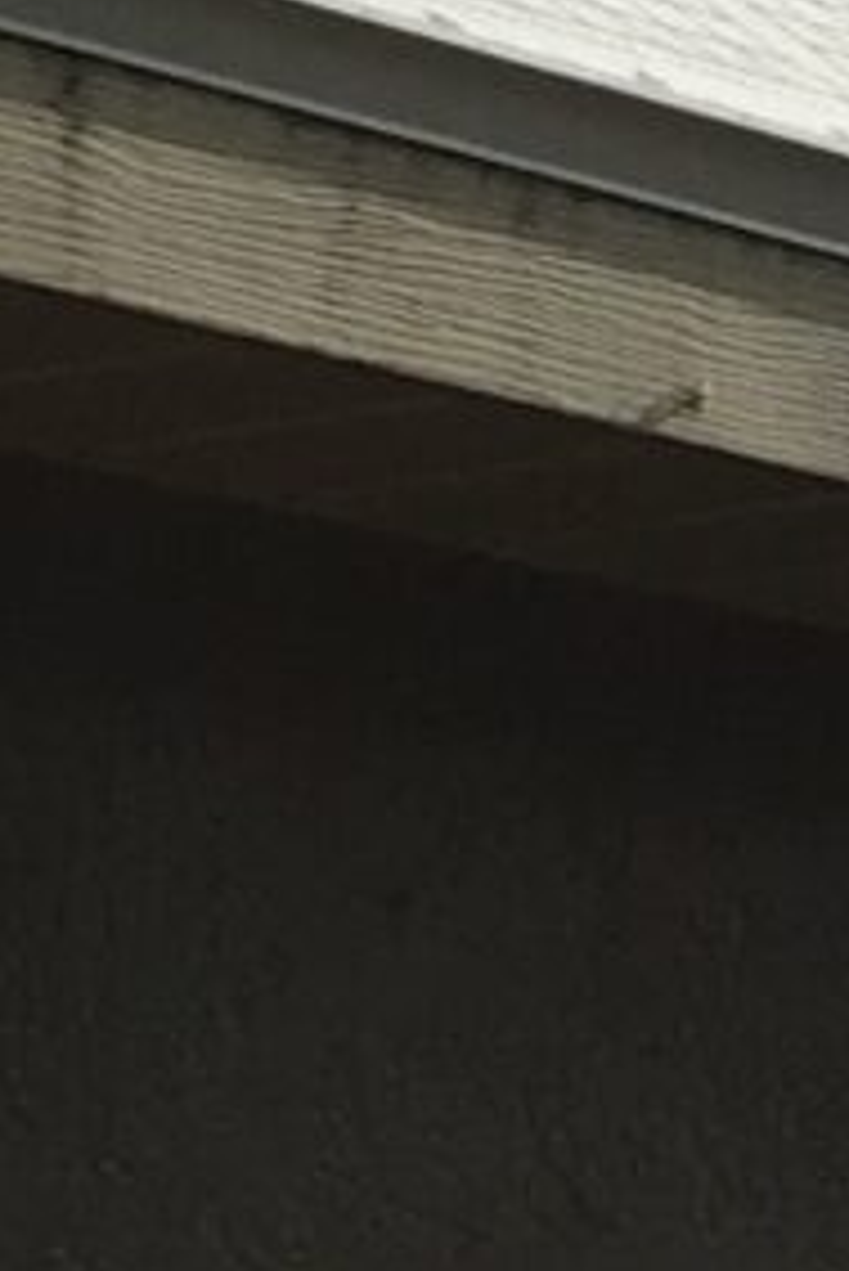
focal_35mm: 273
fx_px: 9645
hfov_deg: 4.9
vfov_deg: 7.5
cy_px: 746
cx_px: 2075
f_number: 2.2
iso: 25
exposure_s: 1/1876
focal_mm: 4.15
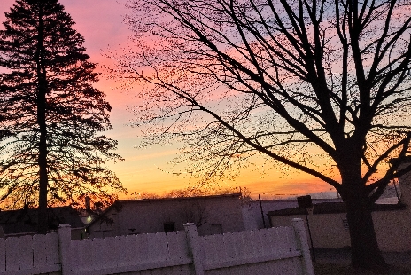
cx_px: 96
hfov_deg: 43.7
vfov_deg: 30.4
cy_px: 53
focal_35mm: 43
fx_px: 491
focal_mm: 7
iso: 80
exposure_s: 1/60
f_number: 1.8
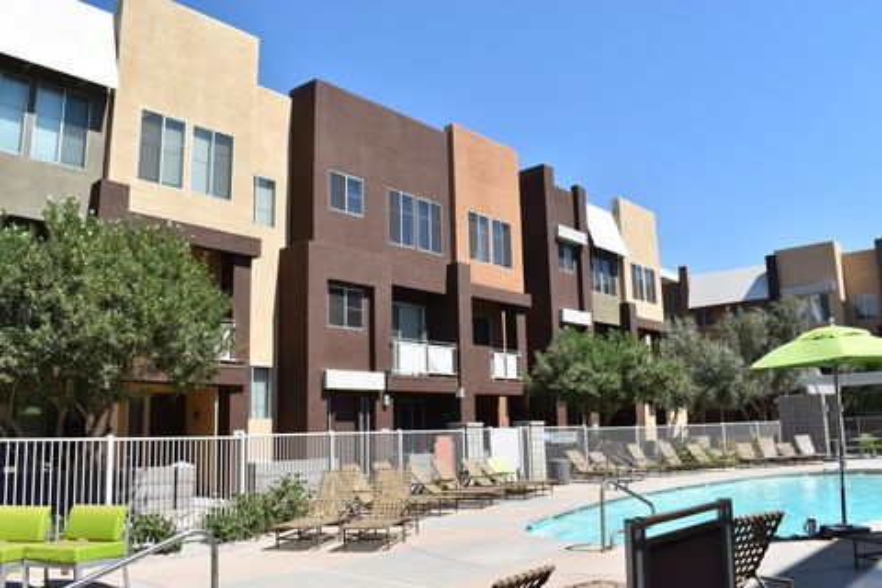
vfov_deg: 43.6
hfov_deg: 61.9
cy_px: 294
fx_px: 735
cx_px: 441
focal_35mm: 30
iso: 200
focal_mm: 20
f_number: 10
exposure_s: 1/400
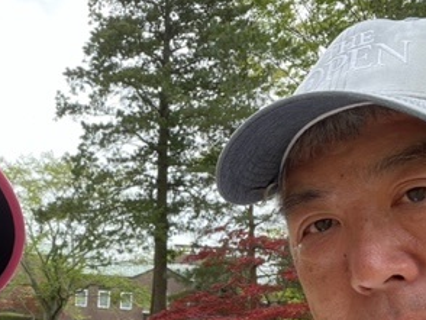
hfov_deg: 37.0
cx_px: 93
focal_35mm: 50
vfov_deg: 28.6
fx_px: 616
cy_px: 252
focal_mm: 2.71
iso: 25
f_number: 2.2
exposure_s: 1/200
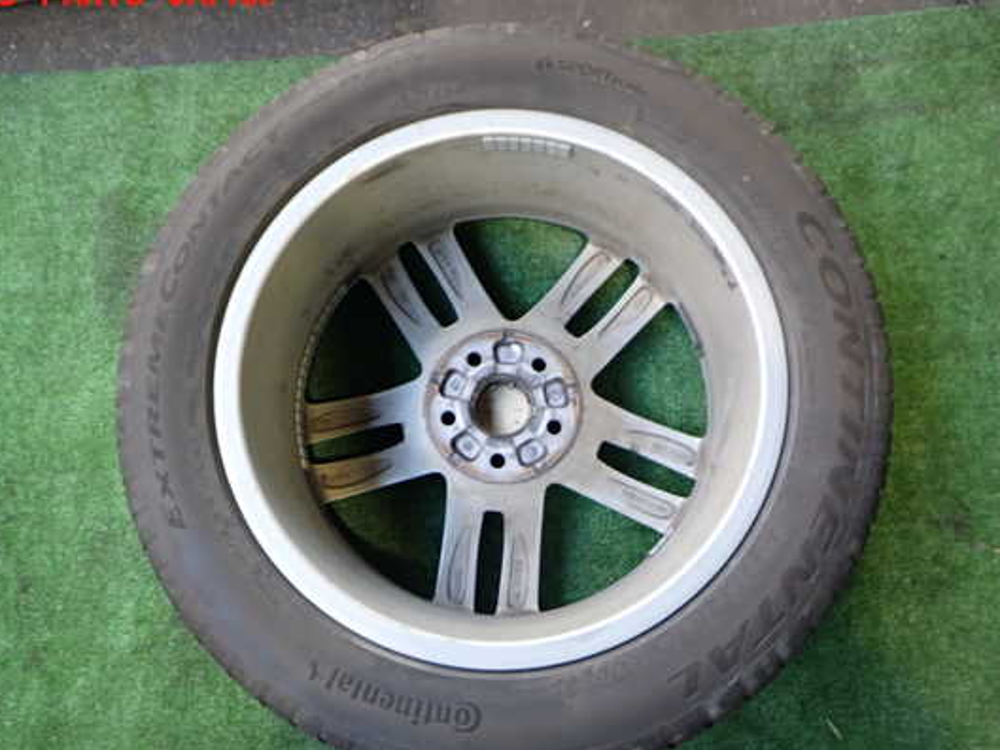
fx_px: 982
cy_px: 395
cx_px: 493
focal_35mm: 34
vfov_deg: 41.8
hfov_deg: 53.9
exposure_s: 1/30
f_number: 2.3
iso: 250
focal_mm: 5.4
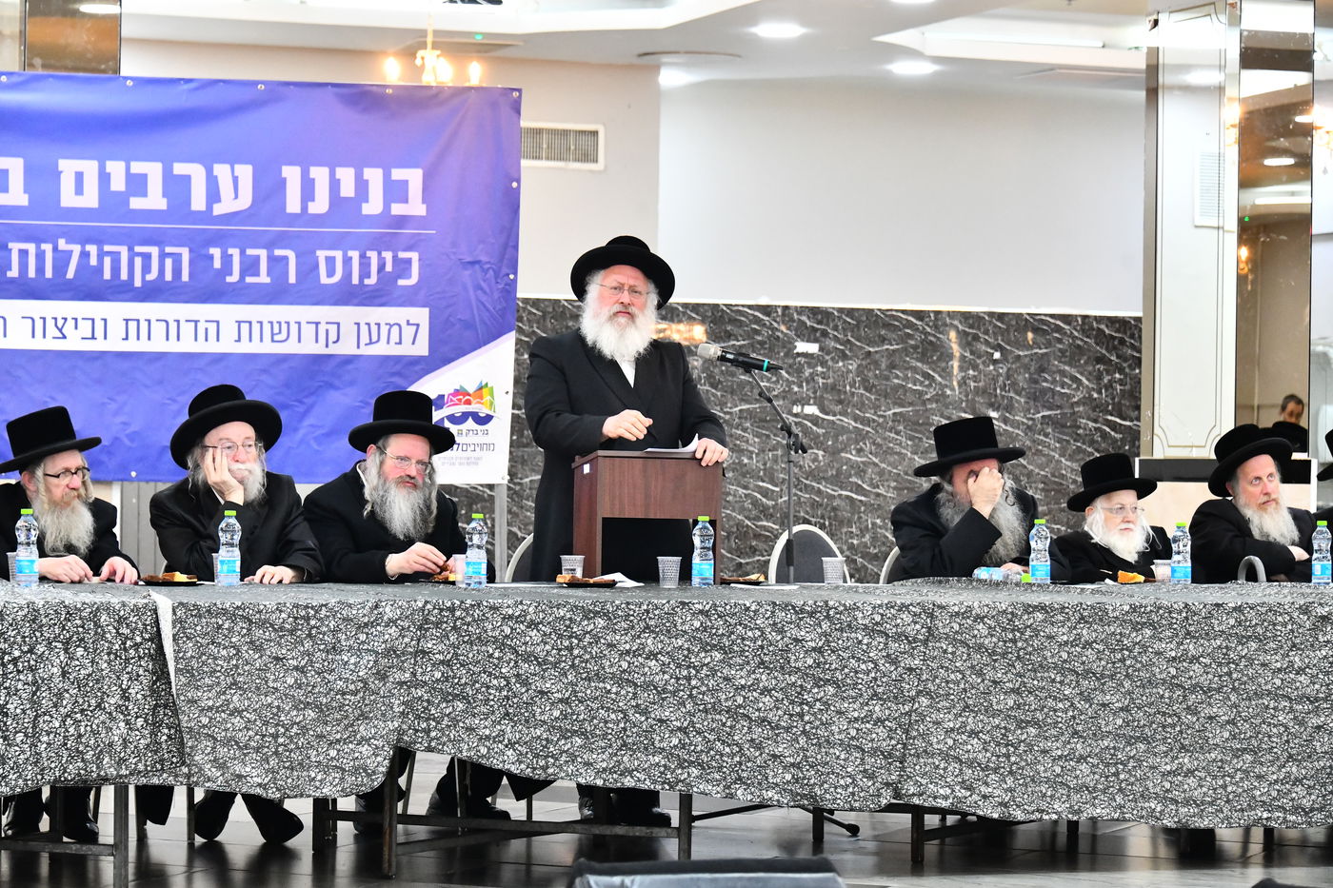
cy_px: 444
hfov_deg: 20.4
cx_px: 666
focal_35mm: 100
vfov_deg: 13.7
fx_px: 3702
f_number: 5.6
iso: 5000
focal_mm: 100
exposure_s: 1/160
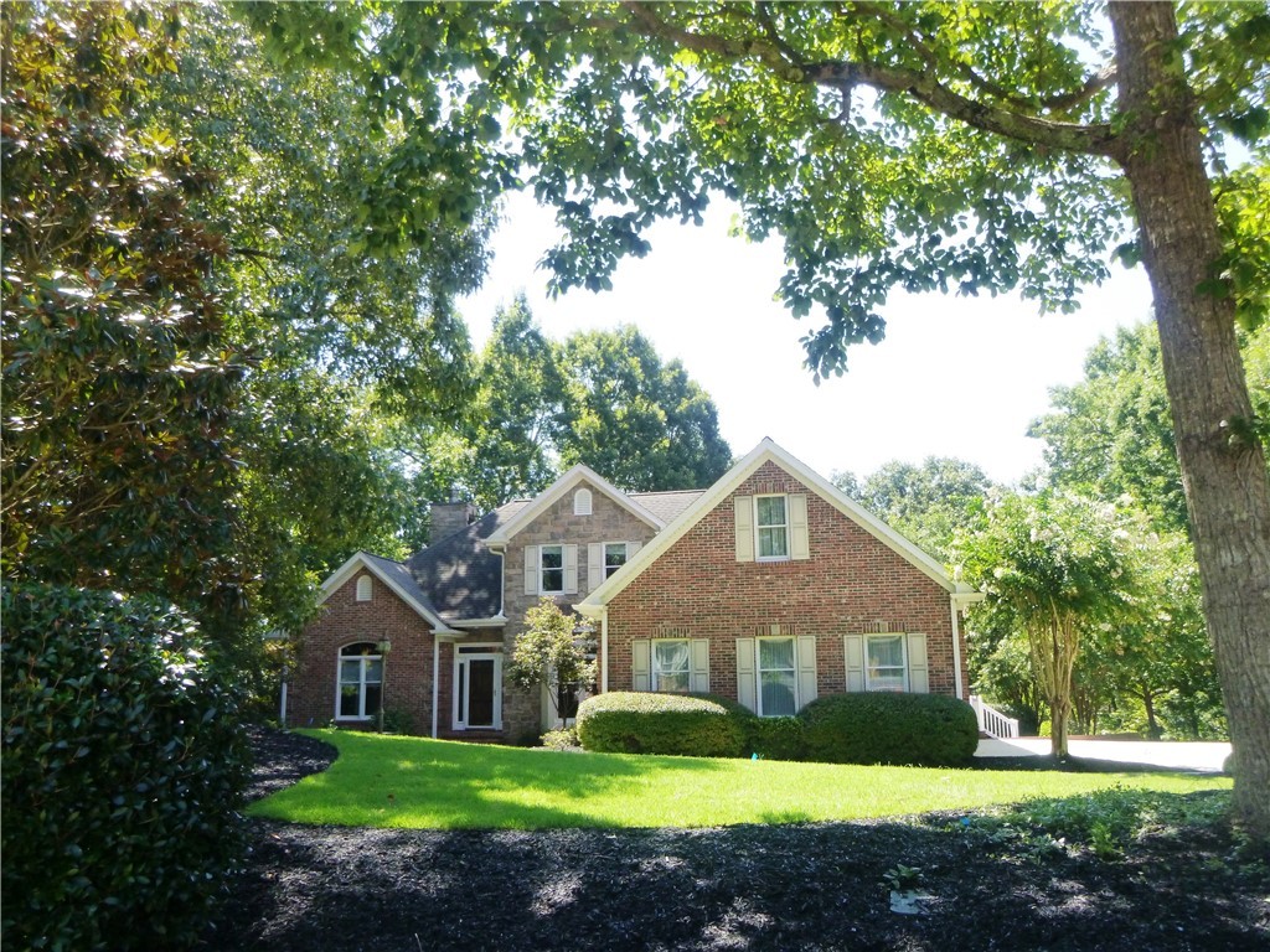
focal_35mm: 29
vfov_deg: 48.2
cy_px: 476
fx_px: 1064
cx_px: 635
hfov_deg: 61.7
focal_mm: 5.2
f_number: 4.1
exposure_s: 1/160
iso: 160
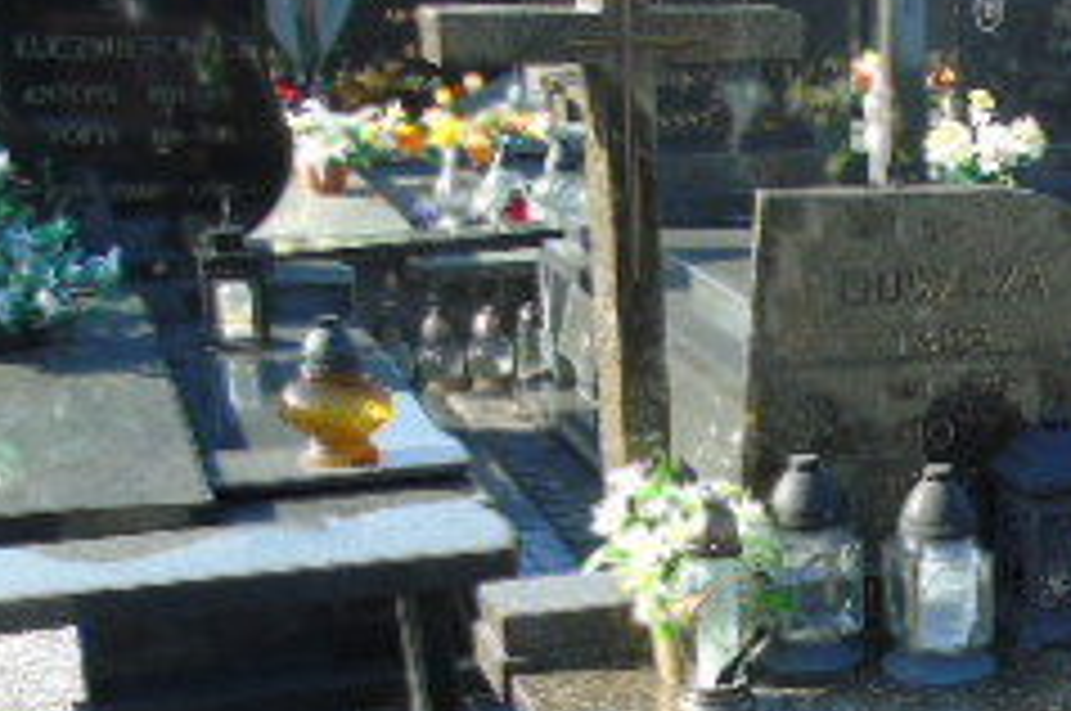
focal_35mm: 70
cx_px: 1197
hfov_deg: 26.5
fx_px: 2080
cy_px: 684
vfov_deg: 18.9
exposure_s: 1/160
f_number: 3.4
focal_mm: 4.4
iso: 80
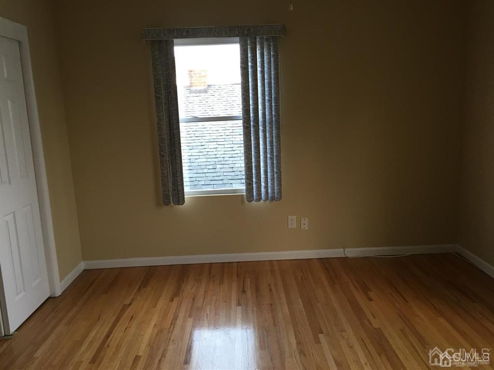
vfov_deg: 48.2
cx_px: 247
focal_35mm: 29
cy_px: 185
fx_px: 414
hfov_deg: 61.7
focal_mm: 4.15
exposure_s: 1/30
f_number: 2.2
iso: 40
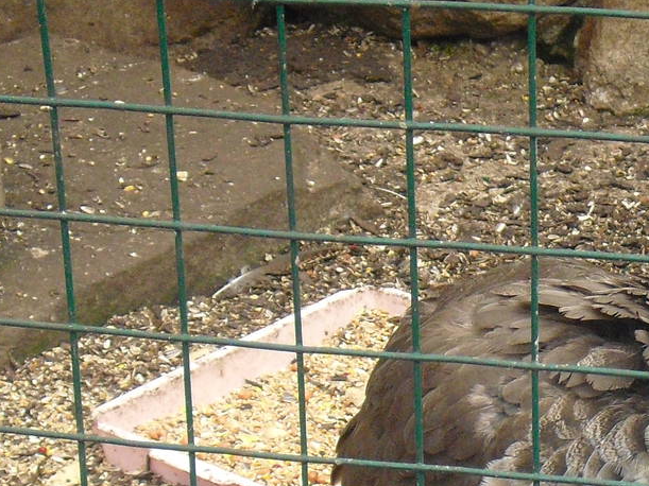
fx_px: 3093
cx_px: 719
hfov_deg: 11.8
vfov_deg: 9.0
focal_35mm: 165
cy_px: 455
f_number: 4.2
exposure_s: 1/100
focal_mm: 11.2
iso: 400
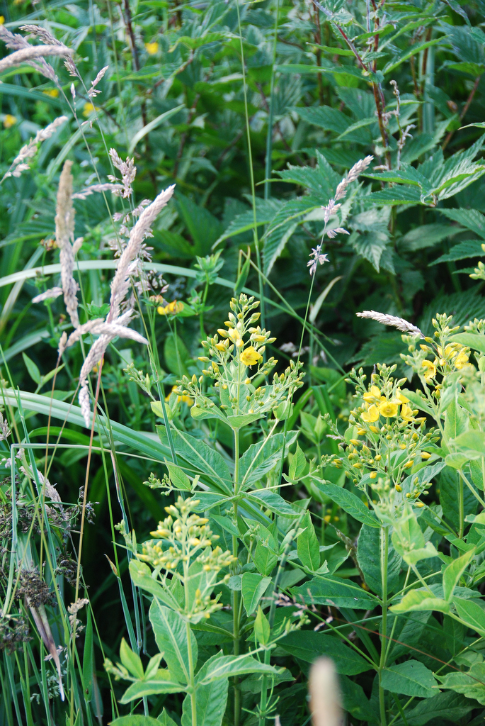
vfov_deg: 19.4
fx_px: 2117
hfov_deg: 13.1
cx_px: 242
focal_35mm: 105
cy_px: 363
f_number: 5
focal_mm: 70
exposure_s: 1/100
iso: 400
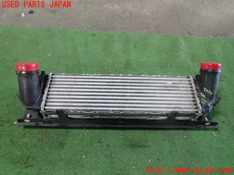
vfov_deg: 46.8
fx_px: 203
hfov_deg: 60.0
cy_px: 88
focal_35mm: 30
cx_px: 117
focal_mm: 5.4
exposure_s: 1/30
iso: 320
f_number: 2.3
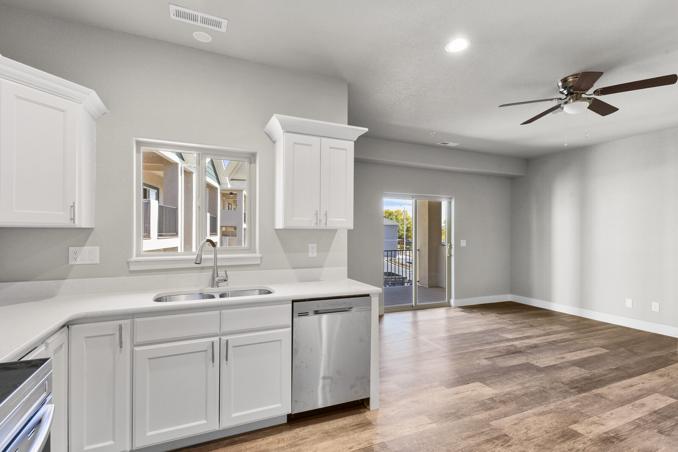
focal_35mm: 17
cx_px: 339
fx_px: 320
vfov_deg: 70.4
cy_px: 226
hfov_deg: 93.3
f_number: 9
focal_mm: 17
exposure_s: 1/3
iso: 250
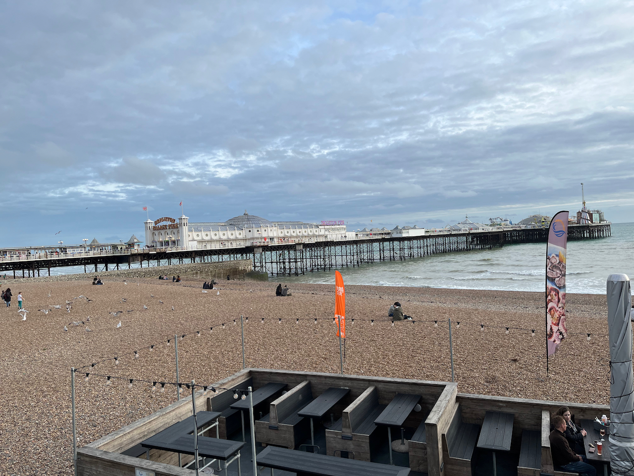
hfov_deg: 67.3
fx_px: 476
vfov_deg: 53.1
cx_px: 317
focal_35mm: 26
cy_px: 238
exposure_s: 1/1309
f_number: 1.6
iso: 50
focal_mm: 5.1
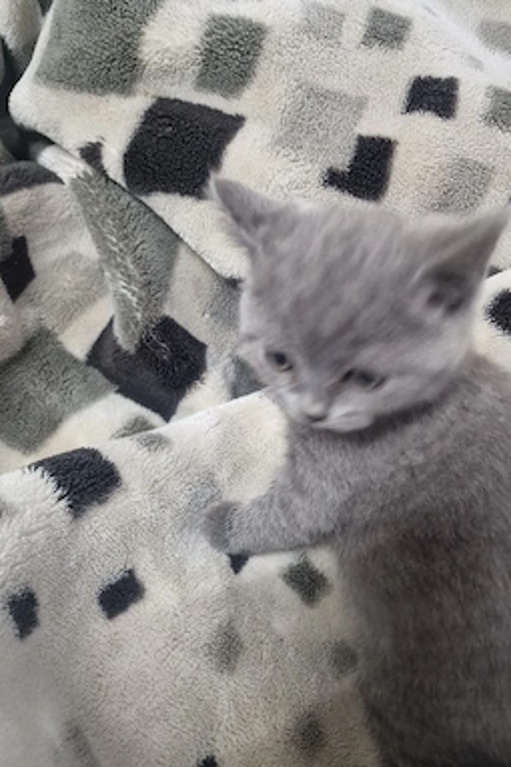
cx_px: 281
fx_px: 533
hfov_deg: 51.2
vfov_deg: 71.5
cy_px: 393
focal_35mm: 25
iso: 640
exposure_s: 1/33
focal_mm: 6.4
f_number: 1.8
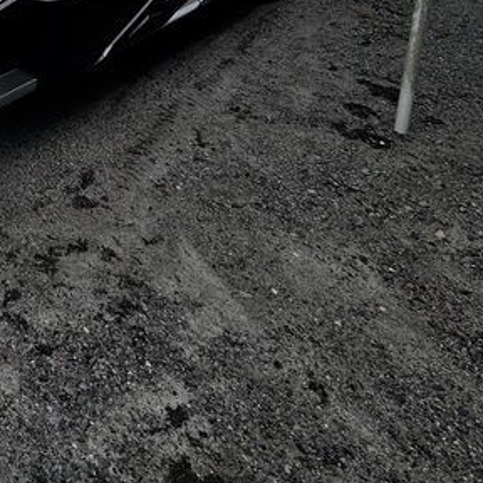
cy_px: -131
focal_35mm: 43
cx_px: -107
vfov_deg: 31.2
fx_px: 679
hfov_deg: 32.0
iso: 50
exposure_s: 1/2584
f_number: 2.2
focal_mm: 2.22
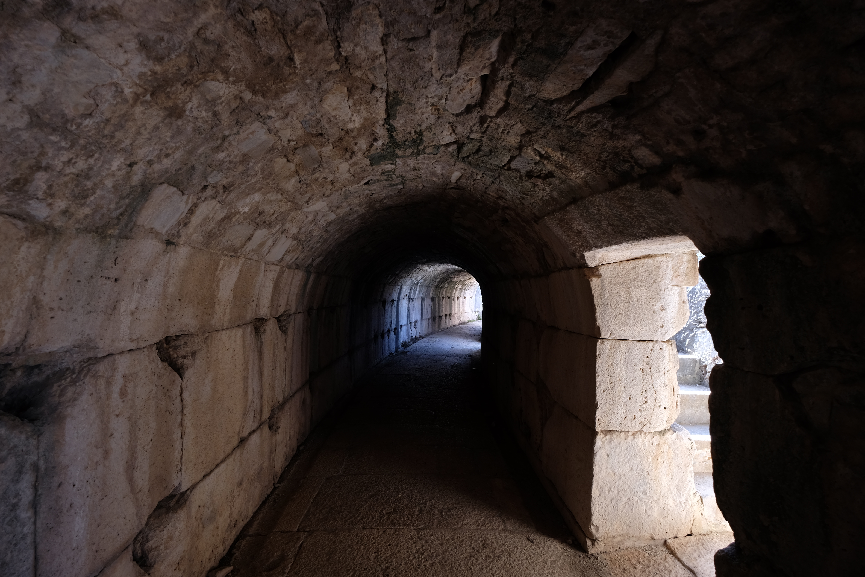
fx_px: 360
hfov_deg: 100.4
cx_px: 432
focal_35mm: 15
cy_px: 288
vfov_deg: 77.3
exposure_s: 1/80
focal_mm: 10
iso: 200
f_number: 4
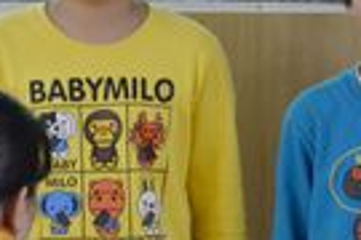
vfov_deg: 3.6
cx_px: 270
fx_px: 3880
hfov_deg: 5.3
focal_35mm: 387
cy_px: 57
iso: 1100
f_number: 5
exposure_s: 1/60
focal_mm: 58
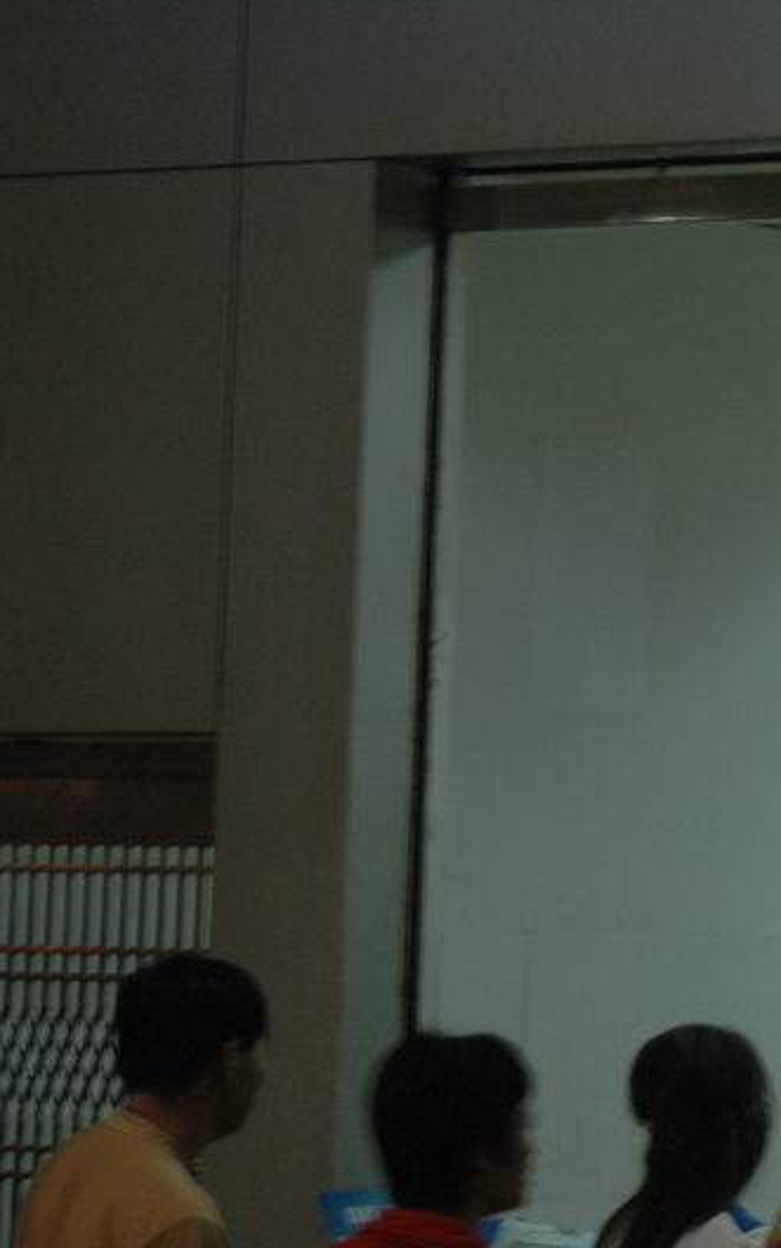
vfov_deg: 10.8
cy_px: 452
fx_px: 6601
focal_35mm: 194
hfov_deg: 6.6
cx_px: 1406
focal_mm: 56
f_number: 4.5
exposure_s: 1/13
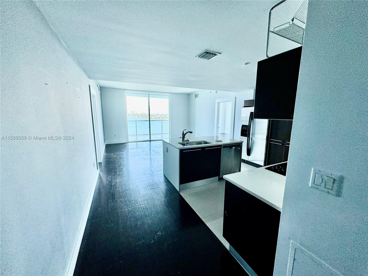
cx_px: 184
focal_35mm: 14
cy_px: 138
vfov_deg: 85.7
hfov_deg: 102.1
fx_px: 149
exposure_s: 1/99
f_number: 2.2
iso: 100
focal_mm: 2.22
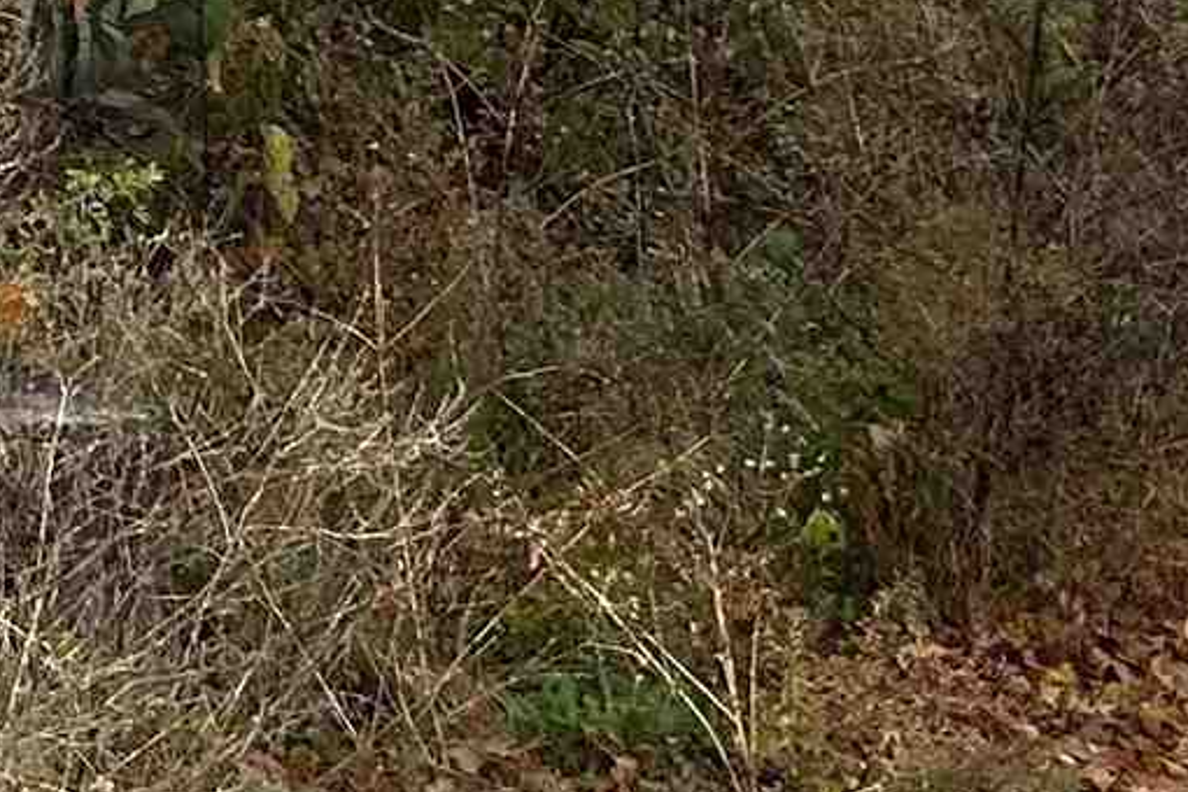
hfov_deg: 11.7
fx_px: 5379
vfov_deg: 7.7
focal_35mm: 163
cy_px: -1244
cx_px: -874
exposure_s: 1/1058
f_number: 1.5
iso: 50
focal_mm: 5.7
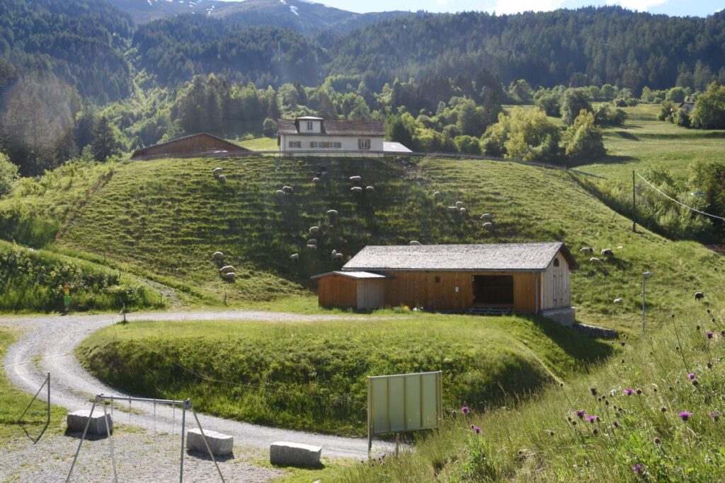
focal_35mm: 38
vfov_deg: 35.5
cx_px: 362
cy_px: 242
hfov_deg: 51.3
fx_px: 755
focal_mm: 25
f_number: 7.1
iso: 100
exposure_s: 1/200
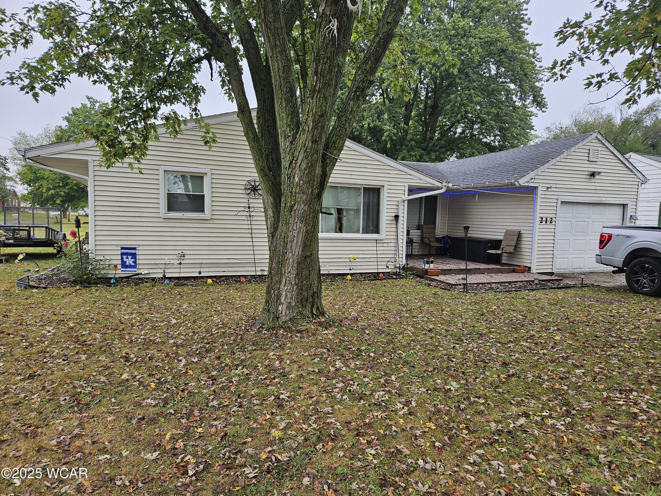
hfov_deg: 73.9
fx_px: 439
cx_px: 330
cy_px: 248
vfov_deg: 58.9
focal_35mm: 23
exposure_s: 1/221
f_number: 1.8
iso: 25
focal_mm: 5.4
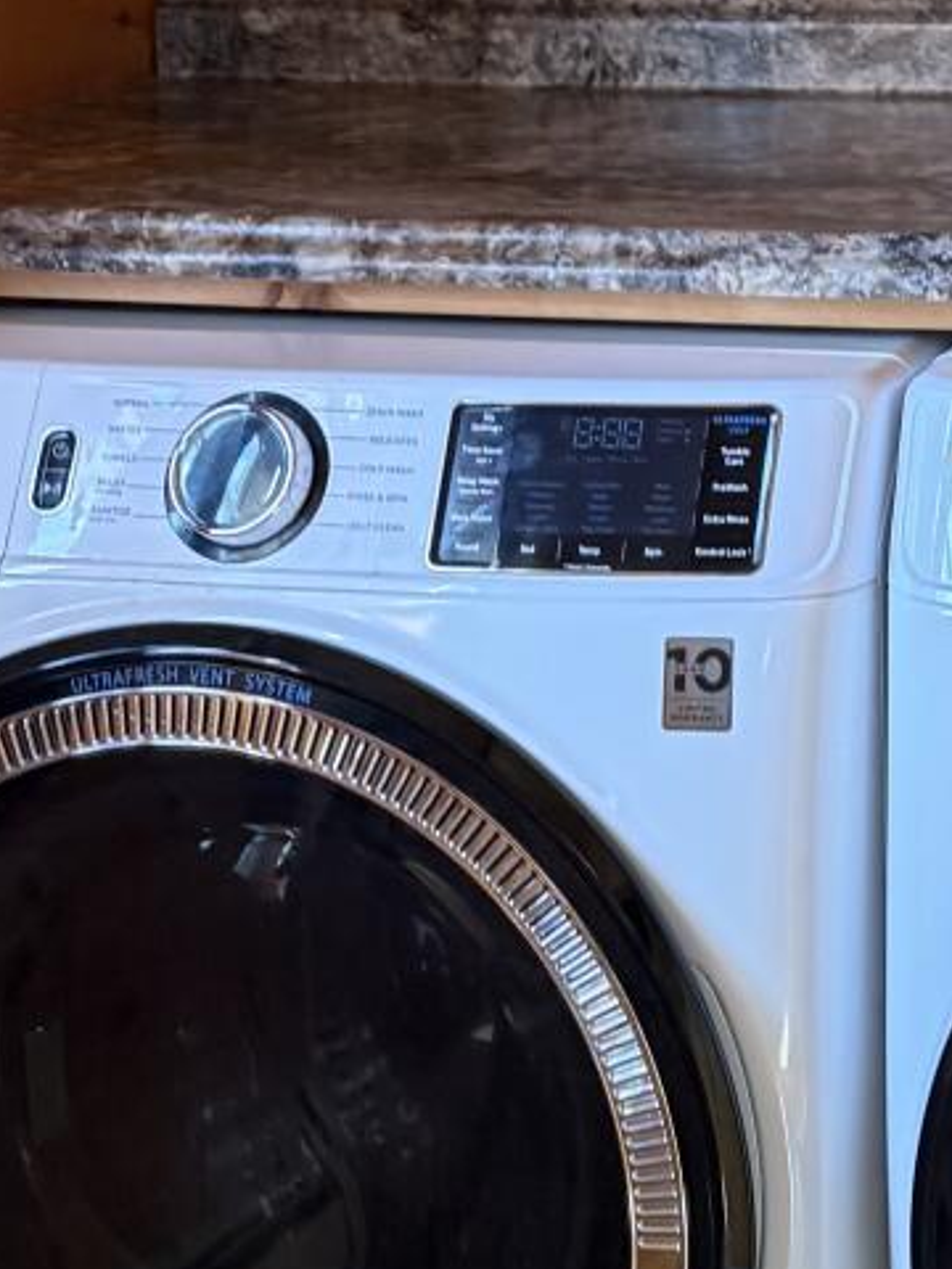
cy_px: 61
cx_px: 1121
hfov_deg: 14.4
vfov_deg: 19.2
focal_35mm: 100
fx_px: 3667
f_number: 1.78
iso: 200
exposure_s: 1/78
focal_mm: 6.76
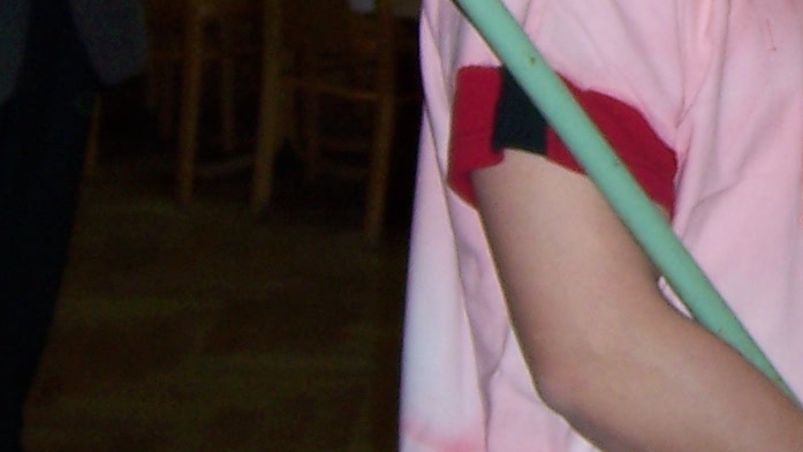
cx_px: 995
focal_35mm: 145
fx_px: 3087
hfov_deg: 14.3
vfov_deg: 8.2
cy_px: -164
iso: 80
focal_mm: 6.2
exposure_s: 1/60
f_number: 2.8
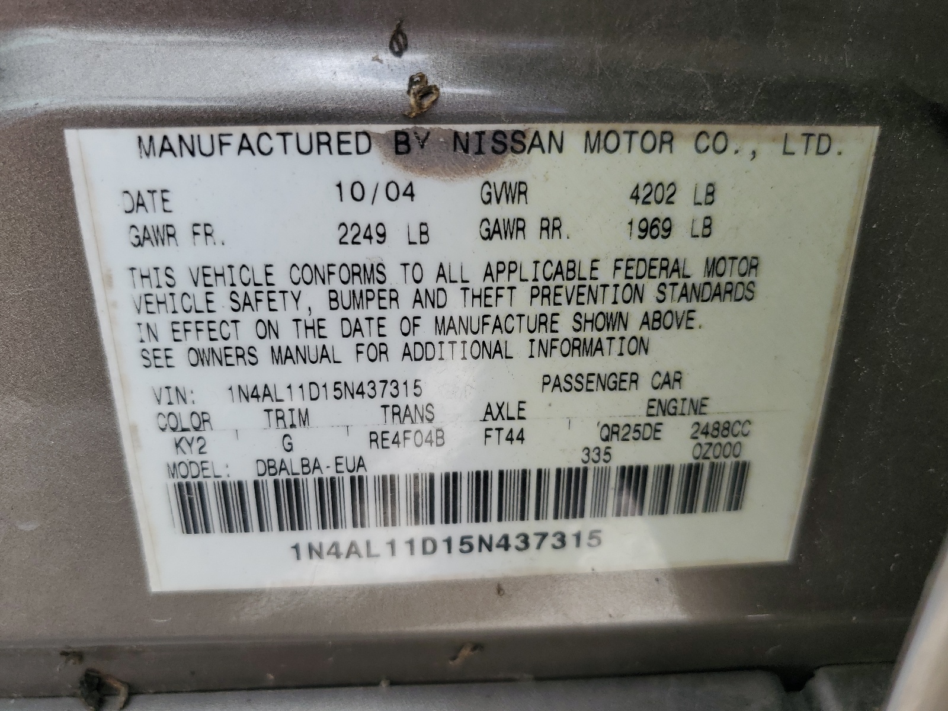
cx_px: 474
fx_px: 712
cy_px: 356
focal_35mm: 26
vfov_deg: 53.1
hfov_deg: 67.3
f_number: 1.5
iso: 50
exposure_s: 1/667
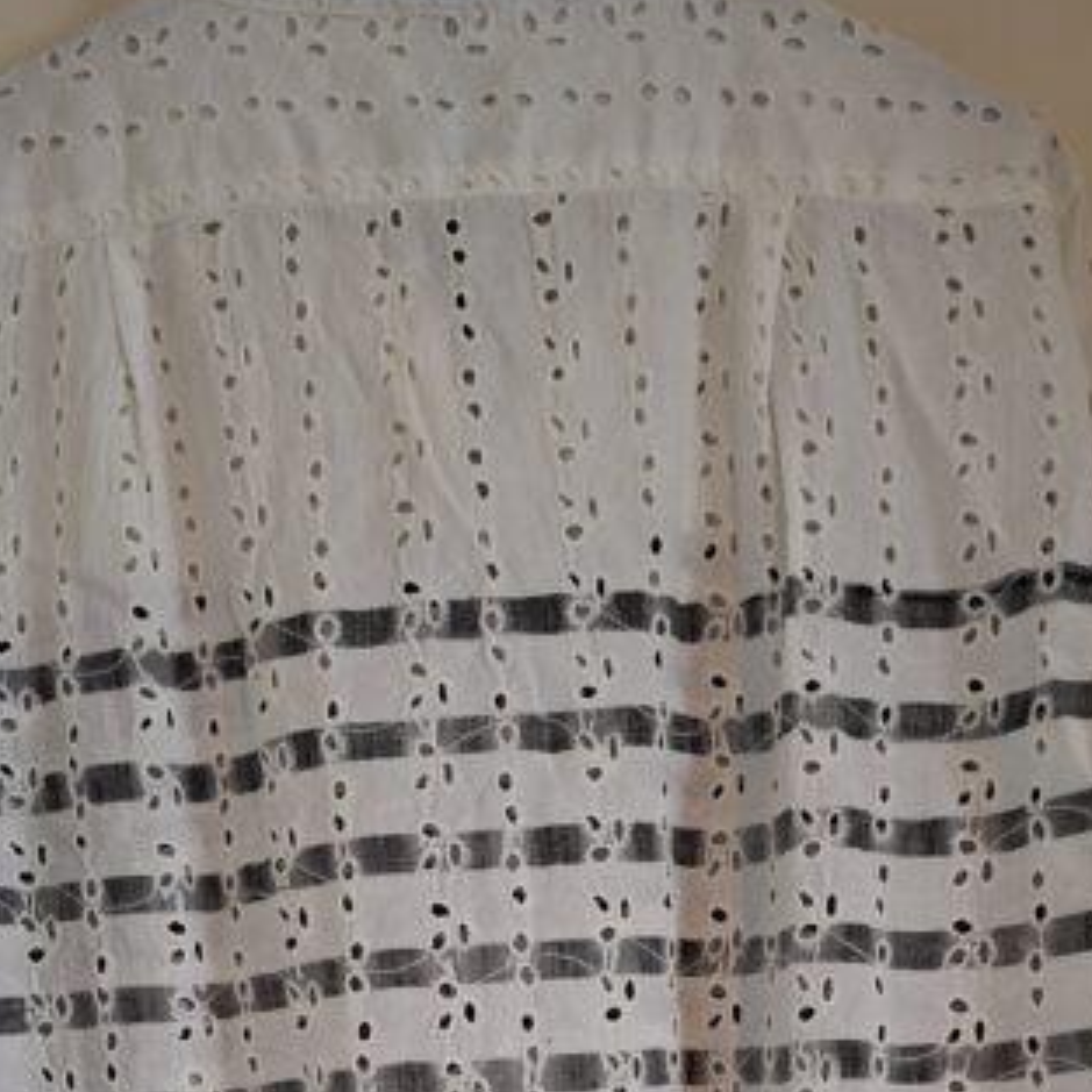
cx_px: 541
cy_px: 1246
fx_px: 1856
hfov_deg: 32.8
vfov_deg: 29.1
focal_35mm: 52
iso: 400
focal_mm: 5.54
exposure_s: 1/30
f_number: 1.8
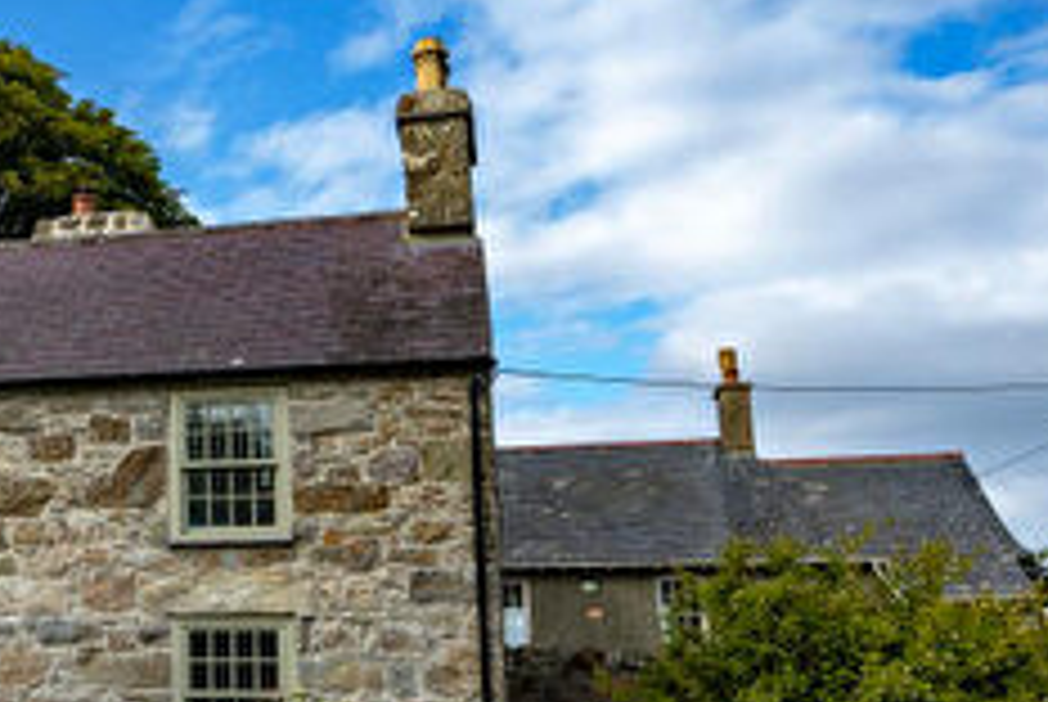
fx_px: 1399
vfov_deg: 28.1
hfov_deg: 34.4
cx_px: -153
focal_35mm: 48
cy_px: 380
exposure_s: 1/100
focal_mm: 16
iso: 50
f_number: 7.1
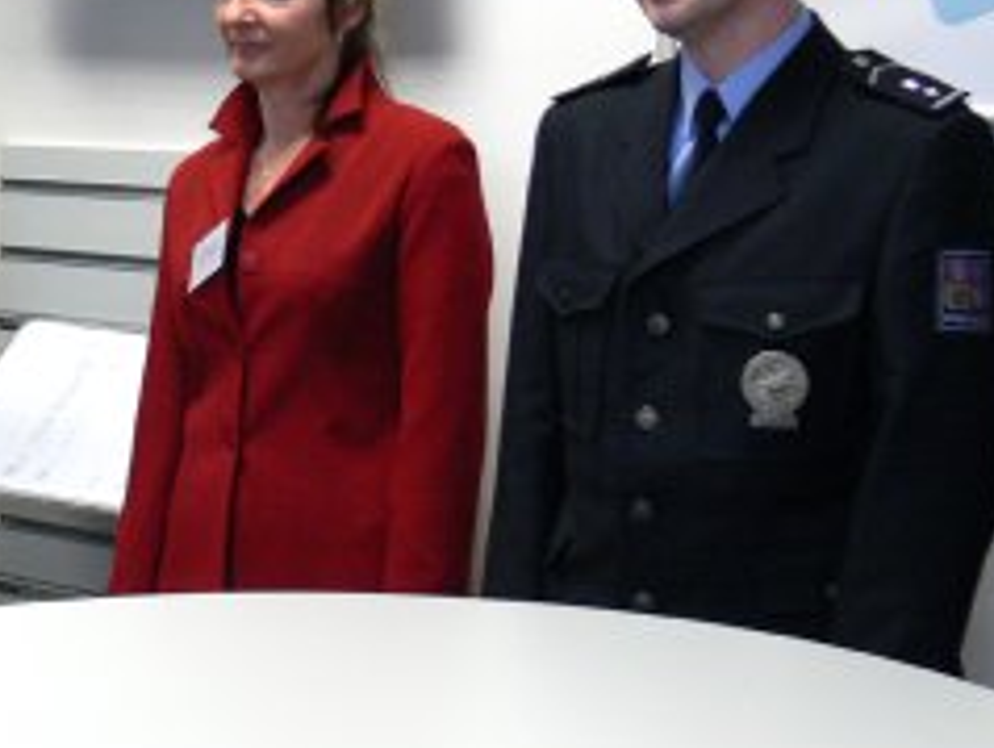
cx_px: 84
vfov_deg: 17.0
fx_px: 2472
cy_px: 123
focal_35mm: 86
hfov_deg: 22.2
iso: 200
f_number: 2.8
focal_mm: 8.6
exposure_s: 1/30
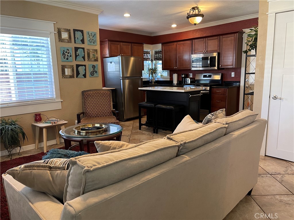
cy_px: 110
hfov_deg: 67.3
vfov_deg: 53.1
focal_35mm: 26
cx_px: 147
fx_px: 221
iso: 320
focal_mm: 5.1
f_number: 1.6
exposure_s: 1/60
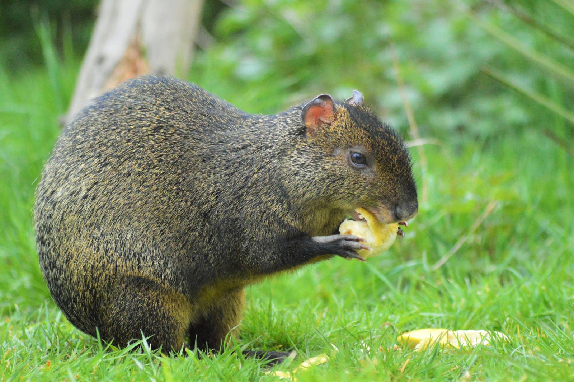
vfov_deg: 6.8
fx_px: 3226
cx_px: 287
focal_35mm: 202
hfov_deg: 10.2
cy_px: 191
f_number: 4.2
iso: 6400
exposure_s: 1/4000
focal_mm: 135
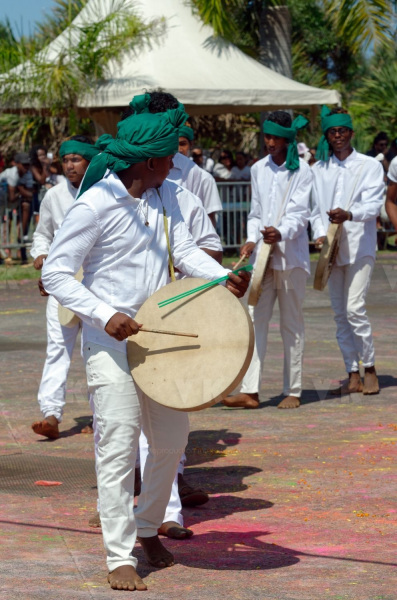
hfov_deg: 8.9
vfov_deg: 13.5
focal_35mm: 153
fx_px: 2544
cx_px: 198
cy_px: 300
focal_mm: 102
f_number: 8
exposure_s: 1/800
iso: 125
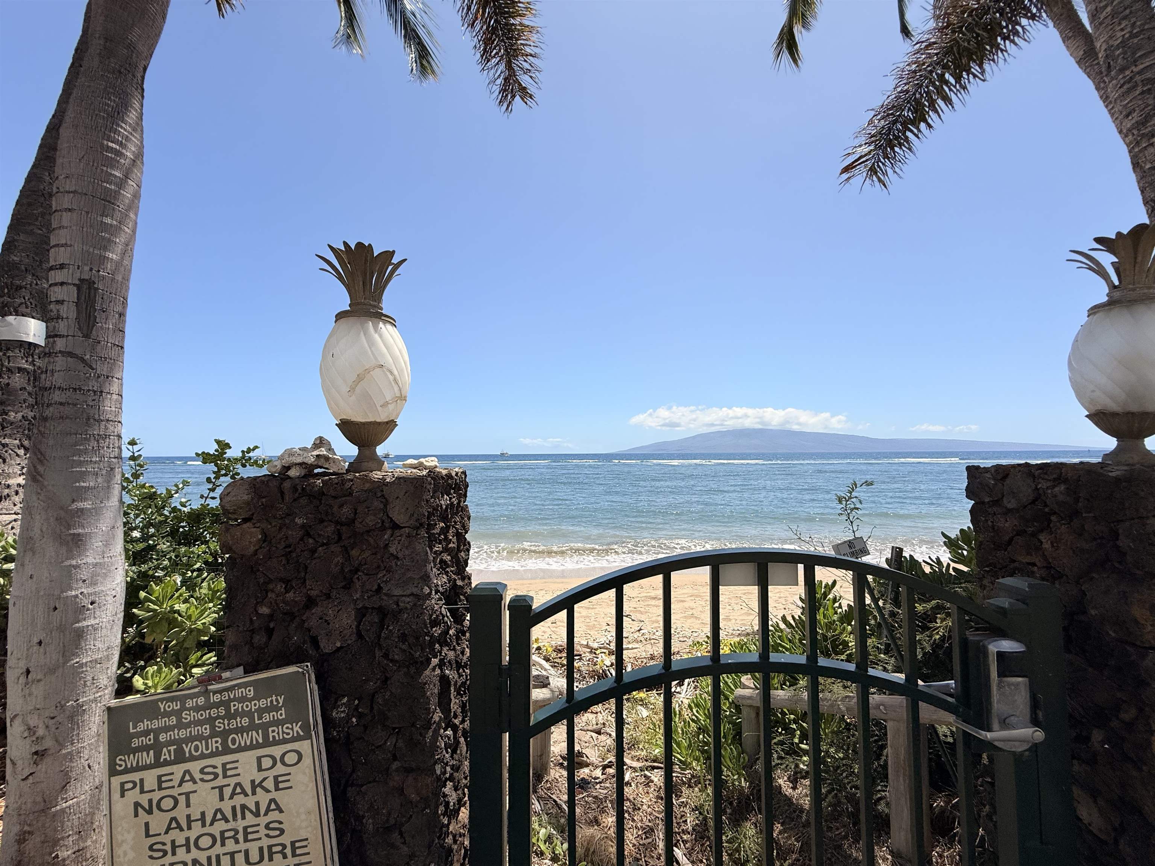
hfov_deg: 102.1
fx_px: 467
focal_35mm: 14
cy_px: 433
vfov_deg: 85.7
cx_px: 578
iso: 50
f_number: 2.2
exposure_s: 1/3289
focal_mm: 2.22
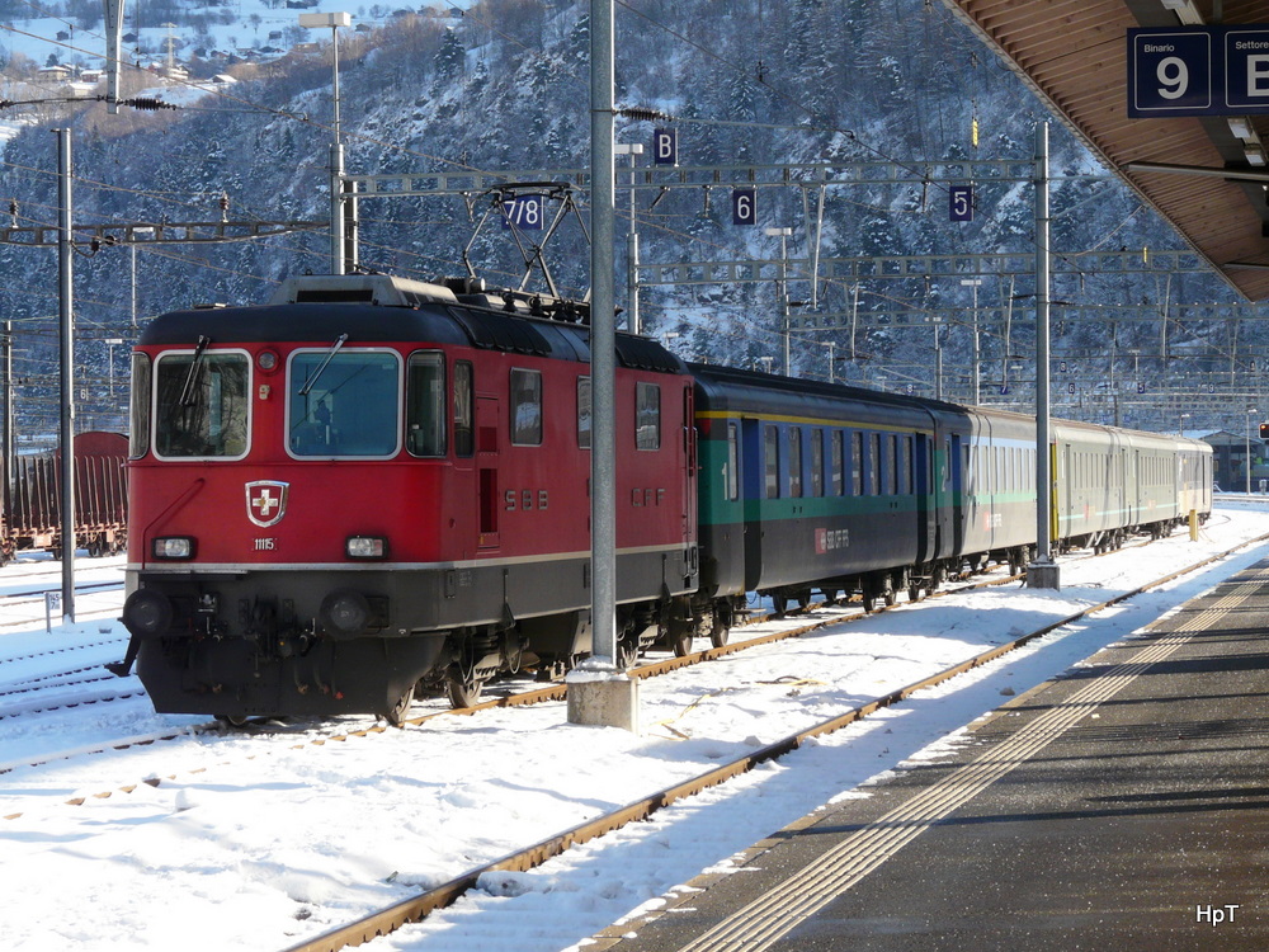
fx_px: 3996
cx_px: 634
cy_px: 476
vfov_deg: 13.6
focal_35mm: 109
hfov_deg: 18.0
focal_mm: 18
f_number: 5
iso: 100
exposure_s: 1/200
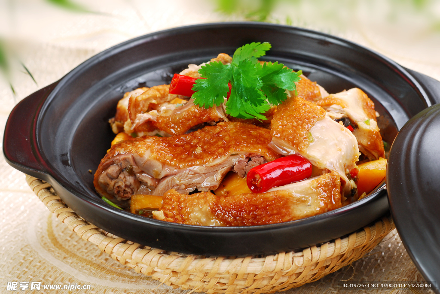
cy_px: 147
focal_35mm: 90
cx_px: 220
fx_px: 1101
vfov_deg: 15.2
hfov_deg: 22.6
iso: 125
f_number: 9
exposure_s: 1/125
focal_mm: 60
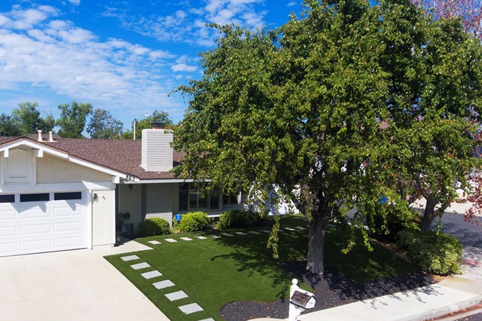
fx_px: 442
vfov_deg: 39.5
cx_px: 146
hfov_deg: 55.5
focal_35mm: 33
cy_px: 211
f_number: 2.8
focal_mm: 3.61
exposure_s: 1/3000
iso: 100
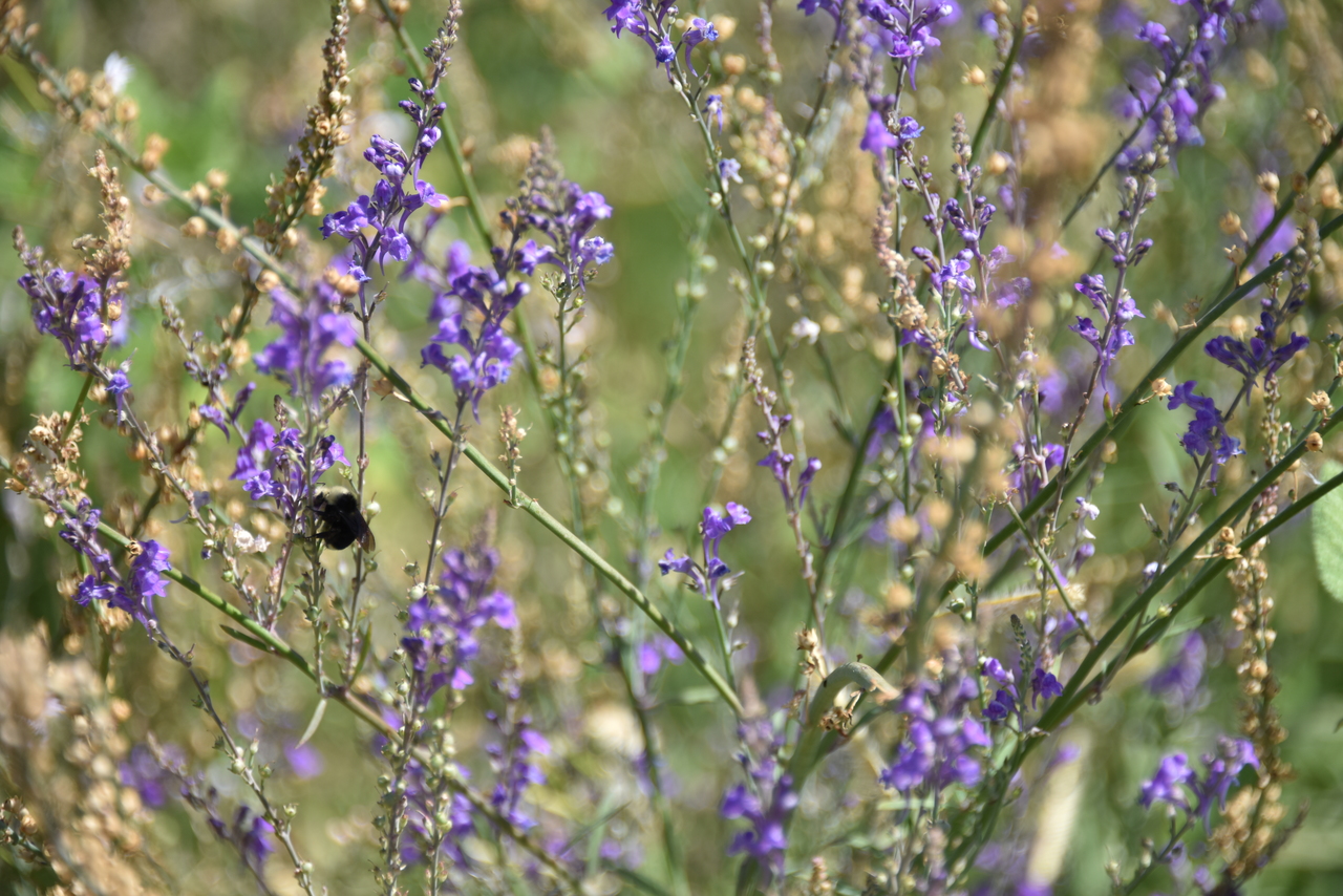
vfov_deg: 4.6
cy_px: 448
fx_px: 11193
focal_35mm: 300
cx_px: 672
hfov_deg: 6.9
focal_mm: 300
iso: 180
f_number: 5.6
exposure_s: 1/640
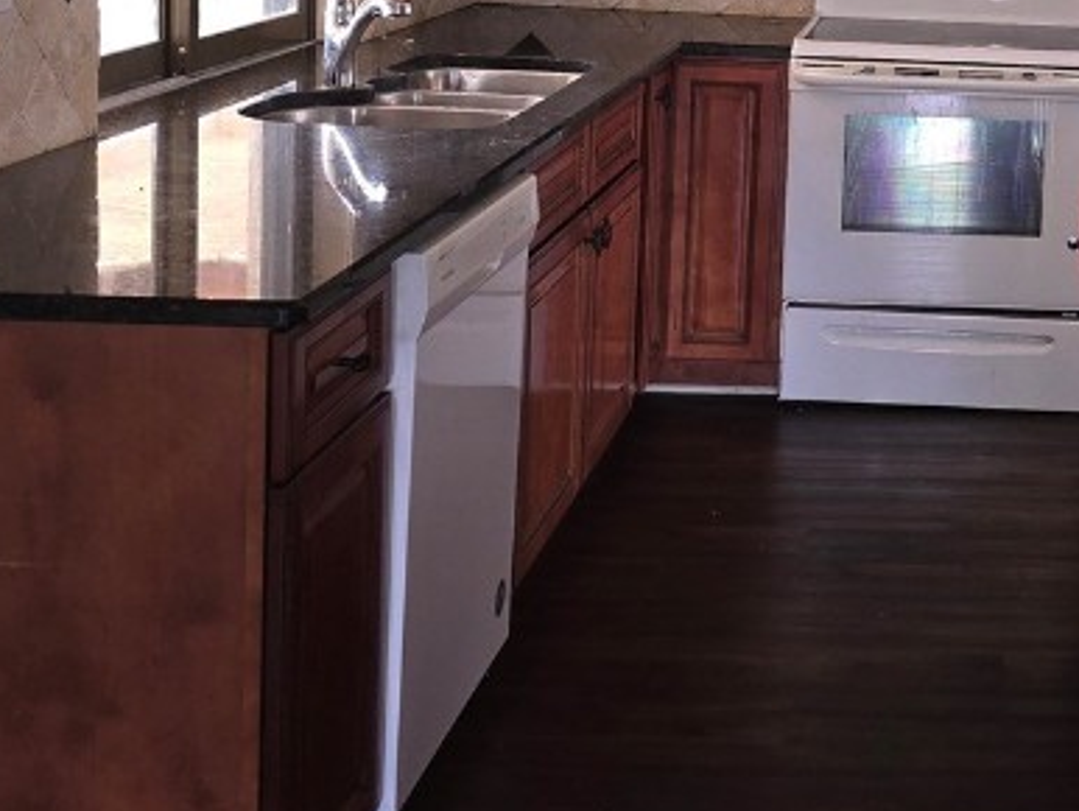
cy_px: 39
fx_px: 1903
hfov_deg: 29.2
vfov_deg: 23.3
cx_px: 1129
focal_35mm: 61
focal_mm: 6.3
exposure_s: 1/40
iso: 125
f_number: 1.7
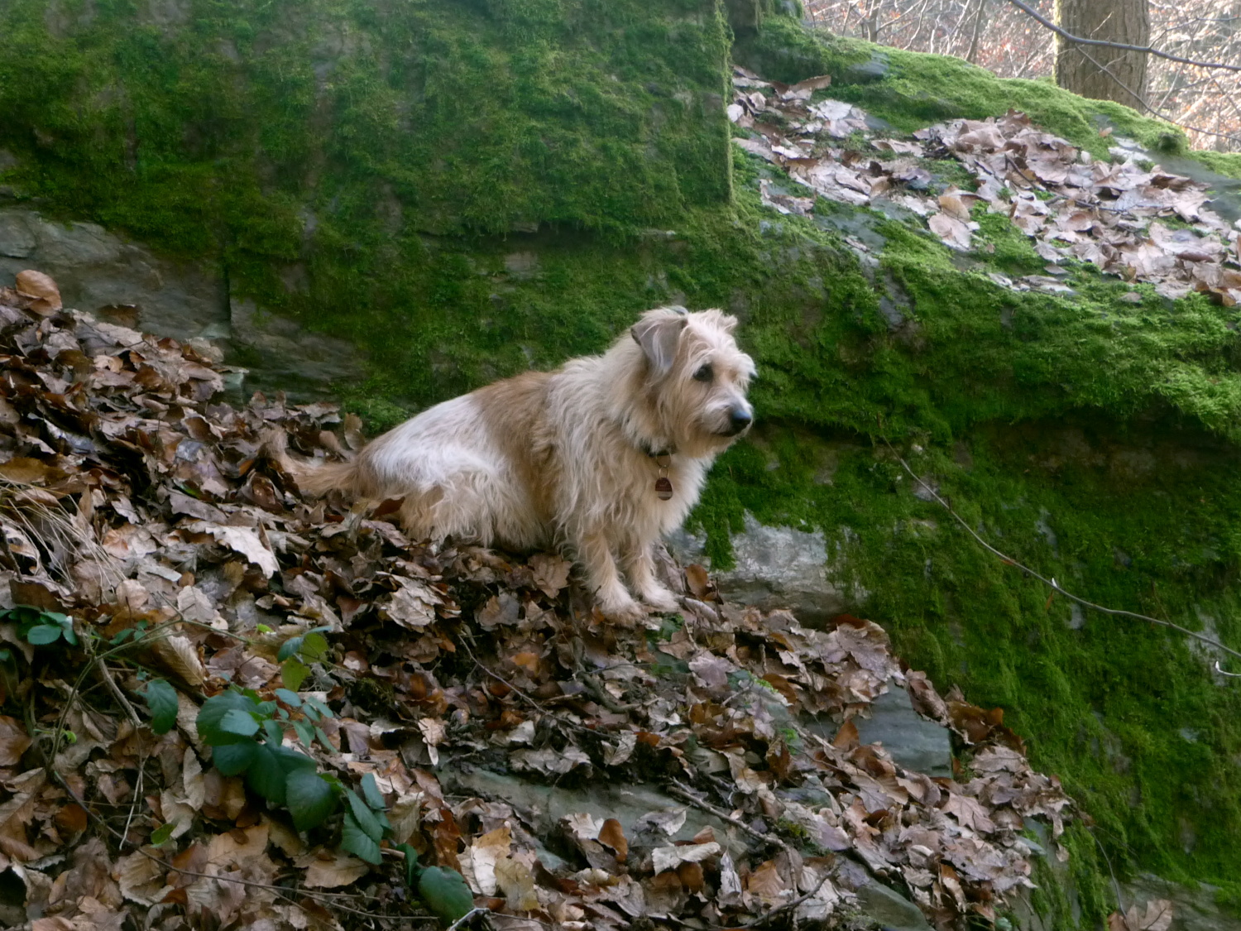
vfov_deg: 19.1
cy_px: 466
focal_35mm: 77
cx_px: 620
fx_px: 2760
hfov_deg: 25.3
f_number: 4.6
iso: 200
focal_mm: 13.1
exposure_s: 1/40
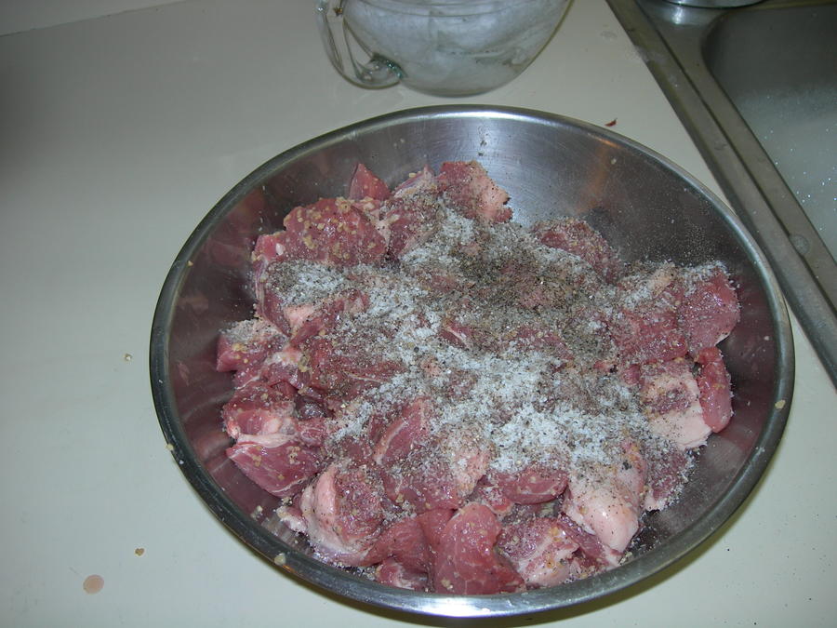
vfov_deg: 37.7
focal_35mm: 38
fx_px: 919
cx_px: 418
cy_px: 314
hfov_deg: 49.0
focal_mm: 7.8
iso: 50
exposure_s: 1/60.1
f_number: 2.8
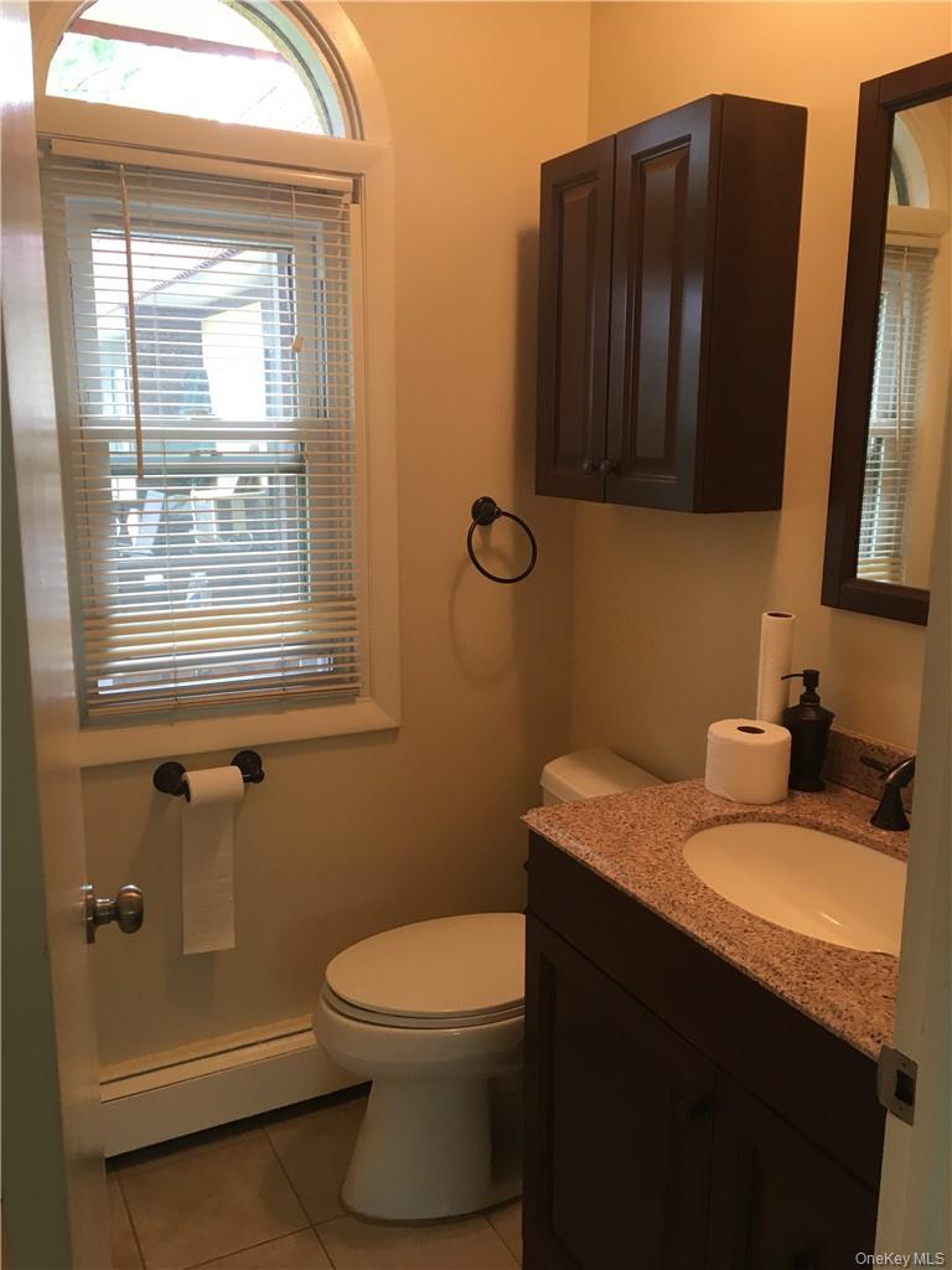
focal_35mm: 29
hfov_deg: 48.2
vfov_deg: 61.7
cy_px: 635
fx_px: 1063
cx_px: 476
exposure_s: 1/33
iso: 50
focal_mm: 4.15
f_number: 2.2
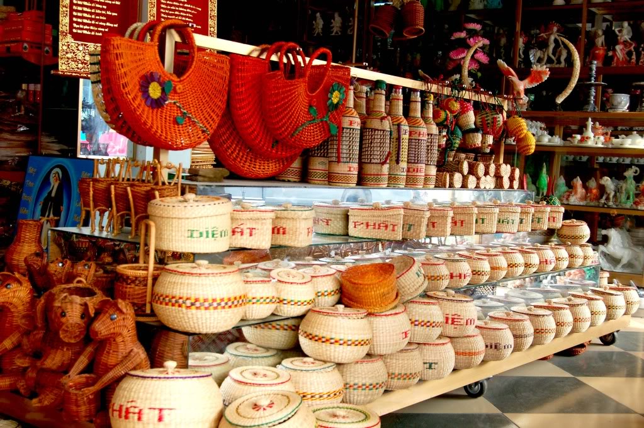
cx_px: 322
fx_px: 858
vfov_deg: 28.0
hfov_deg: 41.1
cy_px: 214
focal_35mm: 48
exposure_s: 1/40
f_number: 7.1
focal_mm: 32
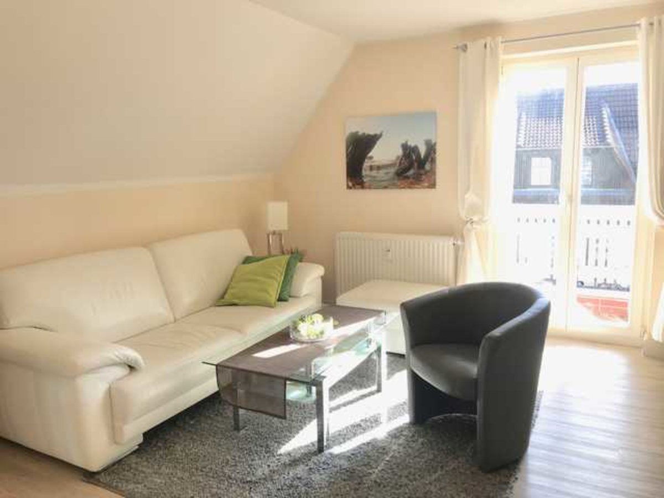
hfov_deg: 63.4
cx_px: 332
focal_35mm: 28
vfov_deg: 49.7
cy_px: 249
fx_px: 537
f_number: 1.8
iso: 20
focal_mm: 3.99
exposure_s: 1/108
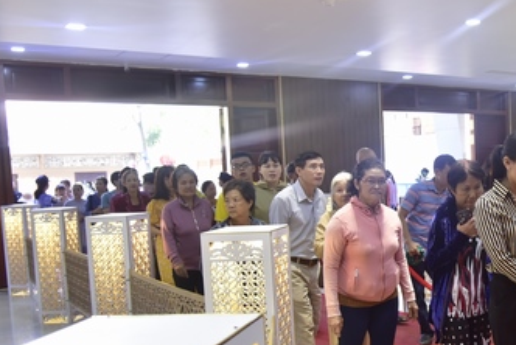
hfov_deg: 39.5
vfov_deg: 28.5
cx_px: 441
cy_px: 233
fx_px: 674
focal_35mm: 47
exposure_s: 1/80
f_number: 4
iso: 1000
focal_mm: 24
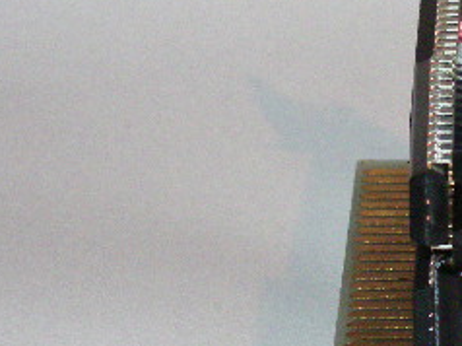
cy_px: 173
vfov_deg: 5.6
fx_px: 3520
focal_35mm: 264
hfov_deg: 7.5
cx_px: 516
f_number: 7.8
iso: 400
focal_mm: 20.4
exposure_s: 1/60
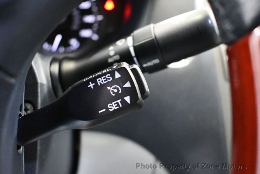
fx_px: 260
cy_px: 87
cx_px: 130
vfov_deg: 37.0
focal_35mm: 36
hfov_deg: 53.1
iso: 9000
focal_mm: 18
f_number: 3.5
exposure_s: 1/60
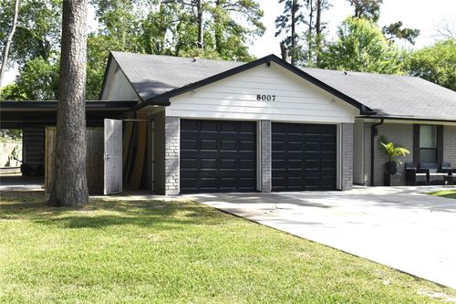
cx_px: 228
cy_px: 152
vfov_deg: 35.9
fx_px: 468
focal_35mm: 37
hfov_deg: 51.9
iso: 100
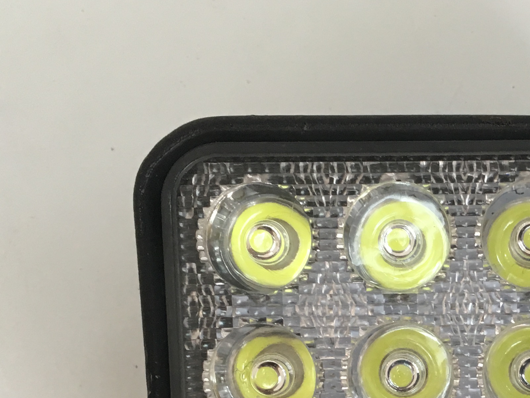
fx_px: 1118
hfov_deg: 25.5
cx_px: 513
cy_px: 445
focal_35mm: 73
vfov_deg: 19.3
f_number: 2.2
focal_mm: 4.15
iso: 50
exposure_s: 1/33
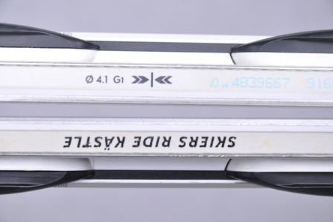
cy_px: 111
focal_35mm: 160
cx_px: 166
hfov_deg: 12.9
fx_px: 1475
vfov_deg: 8.6
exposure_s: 1/125
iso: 3200
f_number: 8
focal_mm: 105
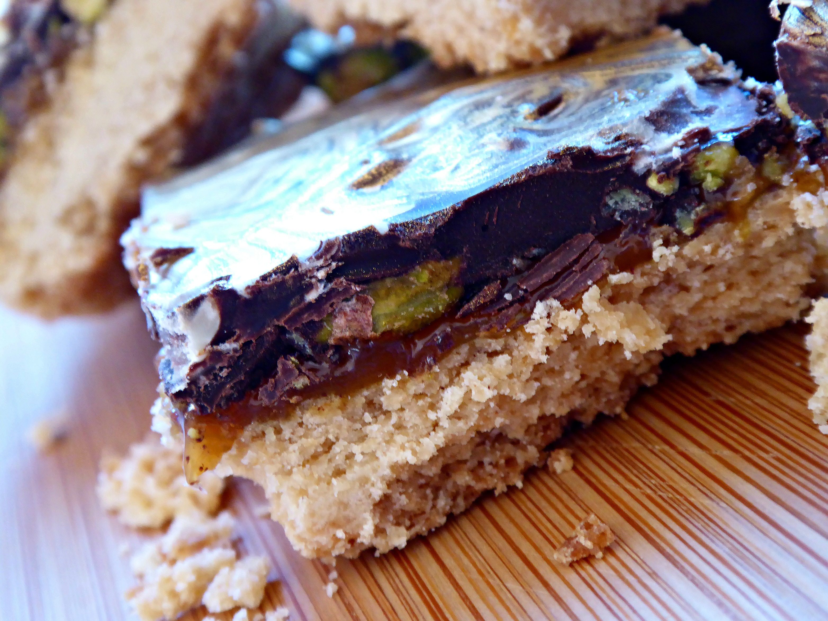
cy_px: 310
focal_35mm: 61
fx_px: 1459
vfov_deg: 24.0
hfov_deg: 31.7
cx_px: 414
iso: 400
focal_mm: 10.9
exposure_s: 1/15
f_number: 4.3
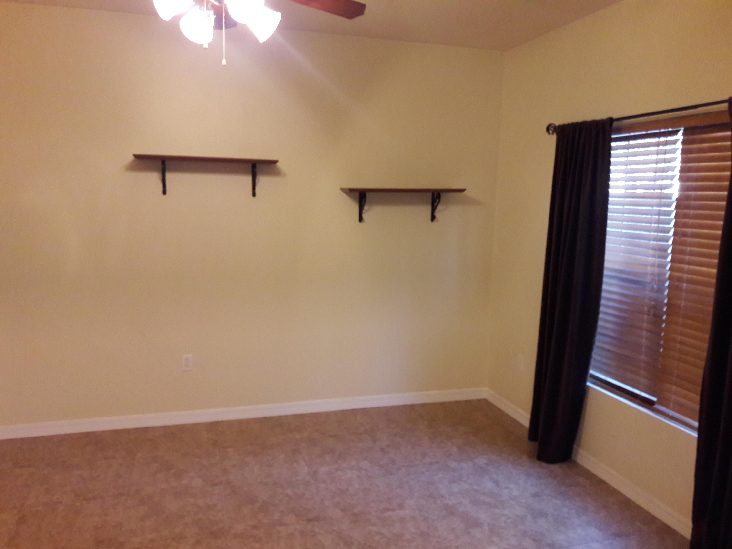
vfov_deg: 49.7
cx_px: 366
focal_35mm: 28
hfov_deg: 63.4
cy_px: 274
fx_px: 592
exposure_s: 1/30
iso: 200
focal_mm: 3.7
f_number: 1.9
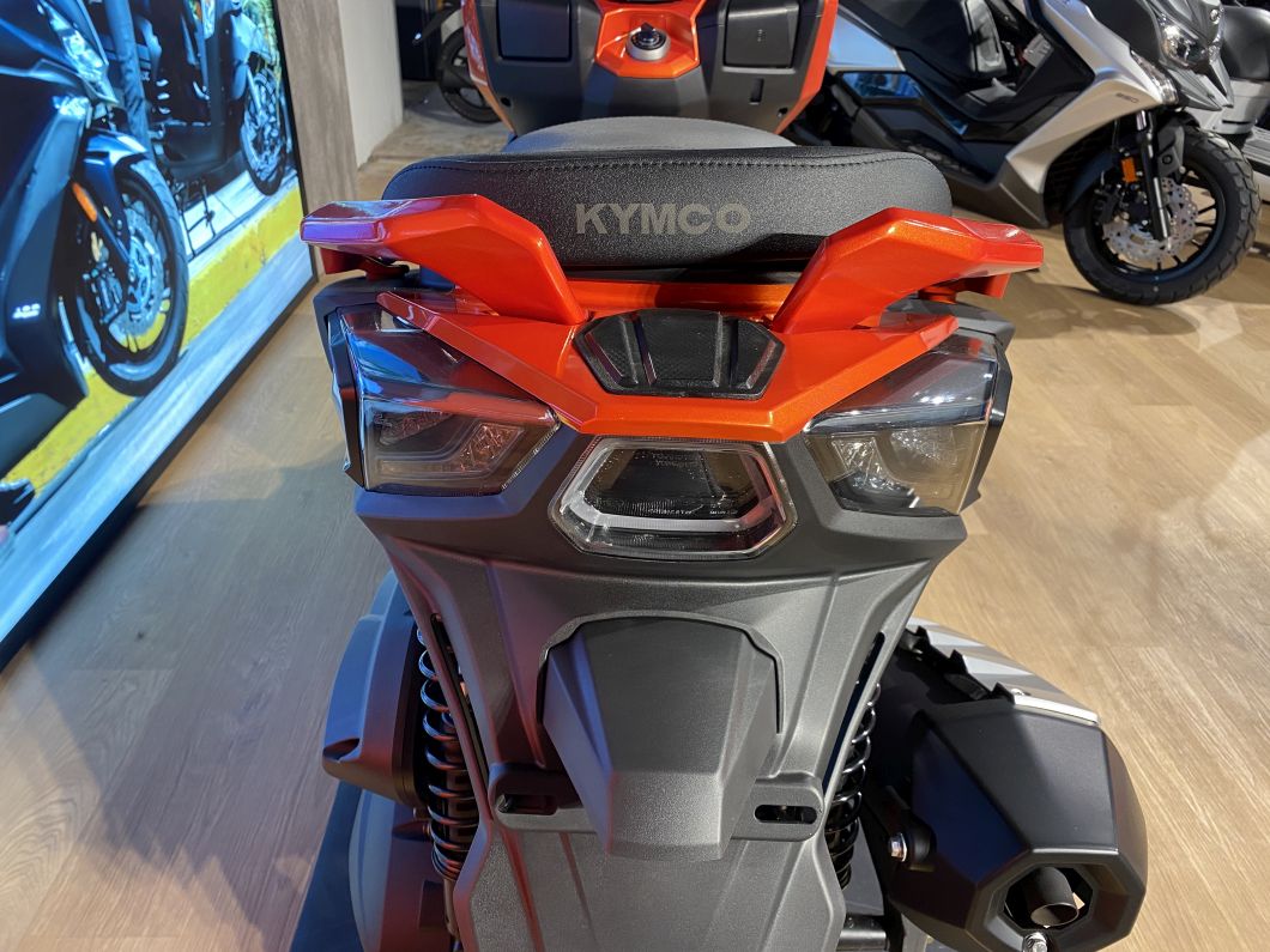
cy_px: 476
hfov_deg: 67.3
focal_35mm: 26
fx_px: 954
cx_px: 635
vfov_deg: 53.1
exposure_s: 1/50
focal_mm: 4.25
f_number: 1.8
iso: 100
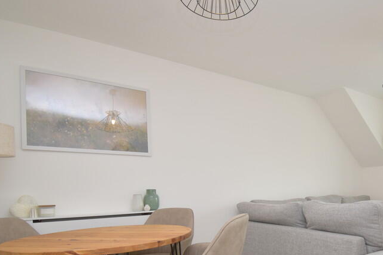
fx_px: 255
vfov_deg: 50.5
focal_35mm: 24
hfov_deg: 70.3
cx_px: 272
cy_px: 198
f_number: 4.5
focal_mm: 10
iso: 200
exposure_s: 1/50
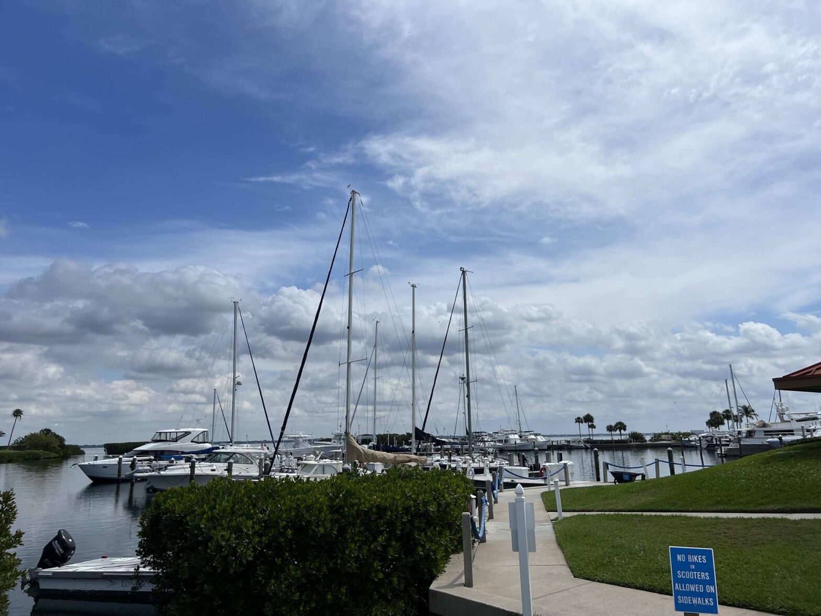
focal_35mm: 26
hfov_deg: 67.3
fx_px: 617
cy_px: 308
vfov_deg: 53.1
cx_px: 410
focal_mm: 5.7
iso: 50
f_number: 1.5
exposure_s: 1/12658
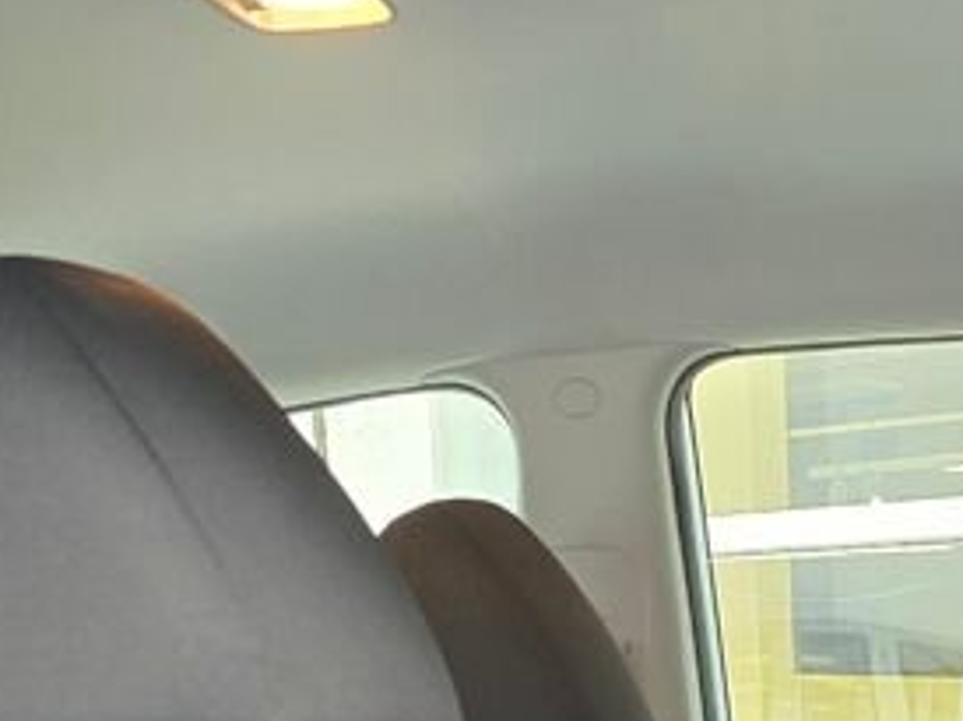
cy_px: 1329
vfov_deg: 14.8
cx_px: 1044
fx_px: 2390
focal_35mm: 86
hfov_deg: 21.7
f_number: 1.7
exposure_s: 1/120
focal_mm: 6.3
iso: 800
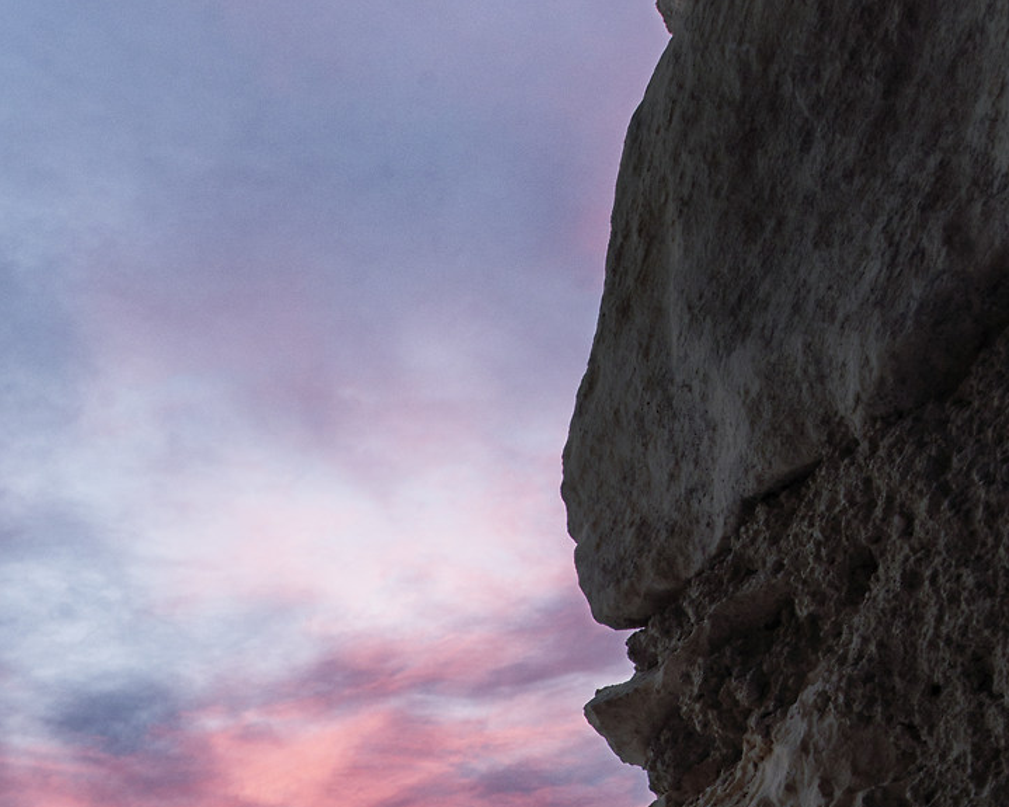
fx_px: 1403
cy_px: 1266
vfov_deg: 23.9
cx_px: 236
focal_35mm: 47
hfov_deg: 38.4
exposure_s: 1/3
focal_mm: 15
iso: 100
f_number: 11
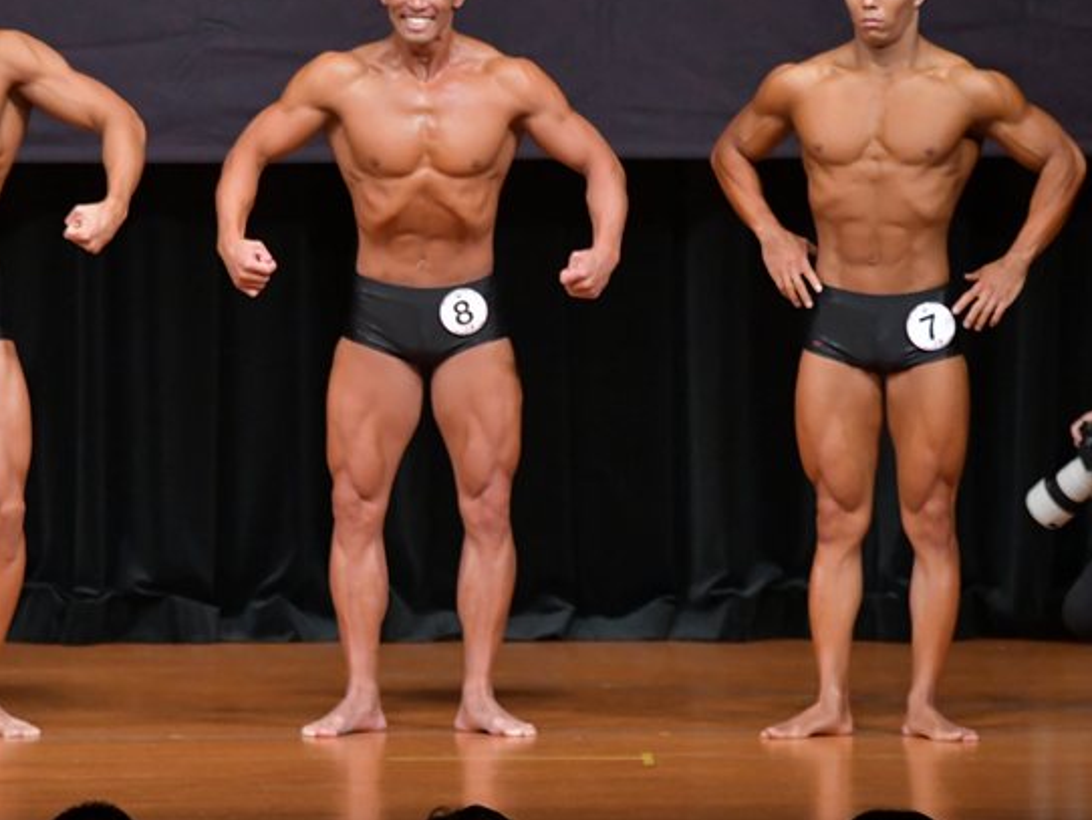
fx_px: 11709
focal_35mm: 371
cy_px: 312
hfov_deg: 5.3
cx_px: 521
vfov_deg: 4.0
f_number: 5.6
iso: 5000
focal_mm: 180
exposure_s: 1/400
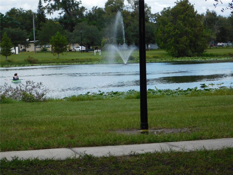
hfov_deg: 14.7
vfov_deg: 11.1
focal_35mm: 134
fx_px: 902
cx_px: 116
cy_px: 88
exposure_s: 1/500
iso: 125
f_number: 5
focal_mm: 23.7
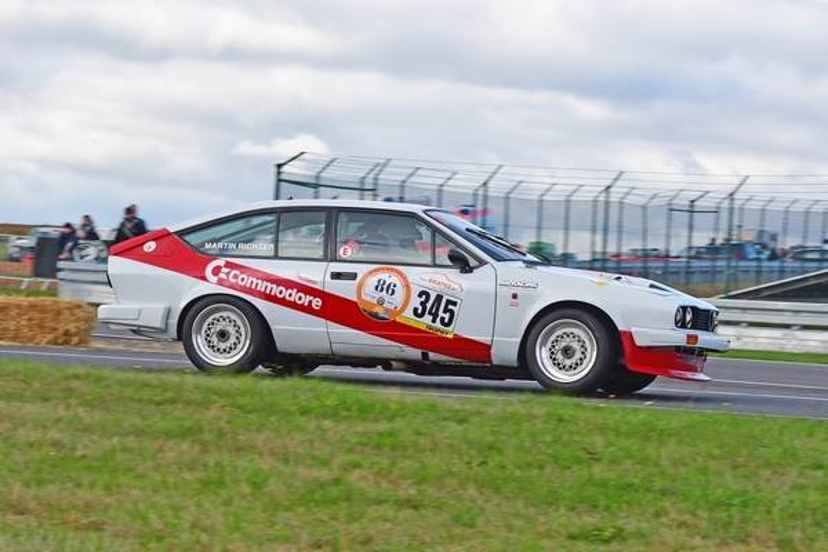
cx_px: 414
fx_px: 3450
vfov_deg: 9.1
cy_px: 276
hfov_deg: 13.7
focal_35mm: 150
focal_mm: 100
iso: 400
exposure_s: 1/400
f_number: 11
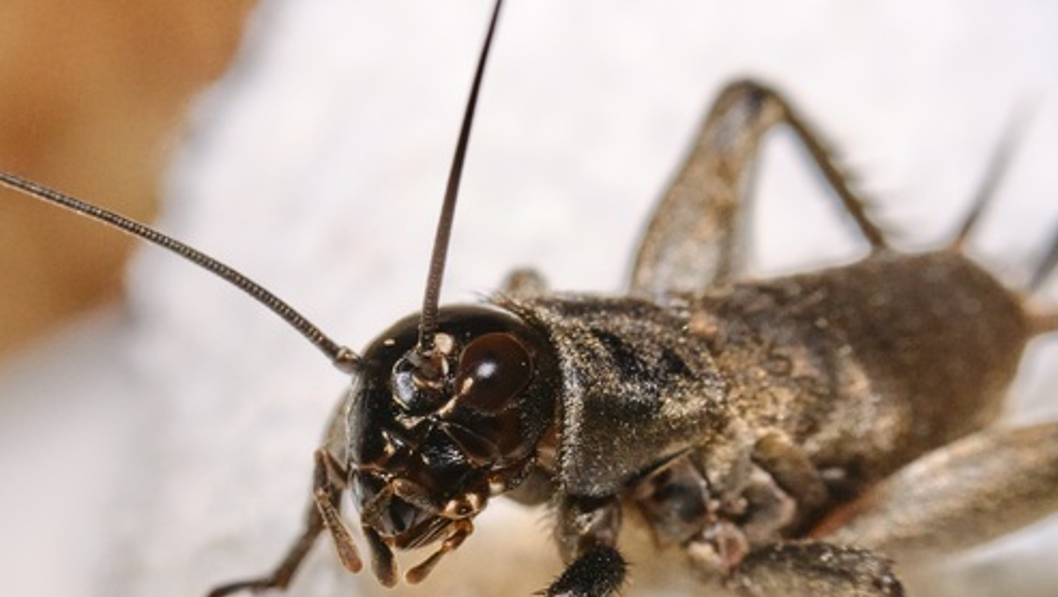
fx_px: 2526
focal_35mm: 90
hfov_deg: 23.6
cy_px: 409
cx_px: 440
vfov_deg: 13.4
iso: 800
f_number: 10
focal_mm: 35
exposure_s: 1/60
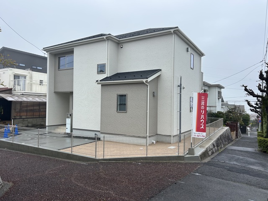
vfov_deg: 53.1
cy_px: 100
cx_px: 134
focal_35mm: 26
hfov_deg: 67.3
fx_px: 201
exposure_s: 1/1183
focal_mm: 5.7
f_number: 1.5
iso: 50
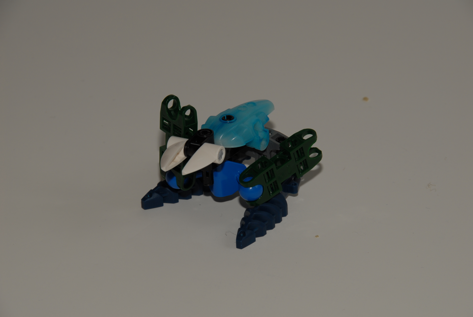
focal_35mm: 300
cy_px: 158
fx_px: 3946
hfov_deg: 6.9
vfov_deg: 4.6
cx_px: 236
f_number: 11
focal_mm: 200
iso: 100
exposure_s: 1/60
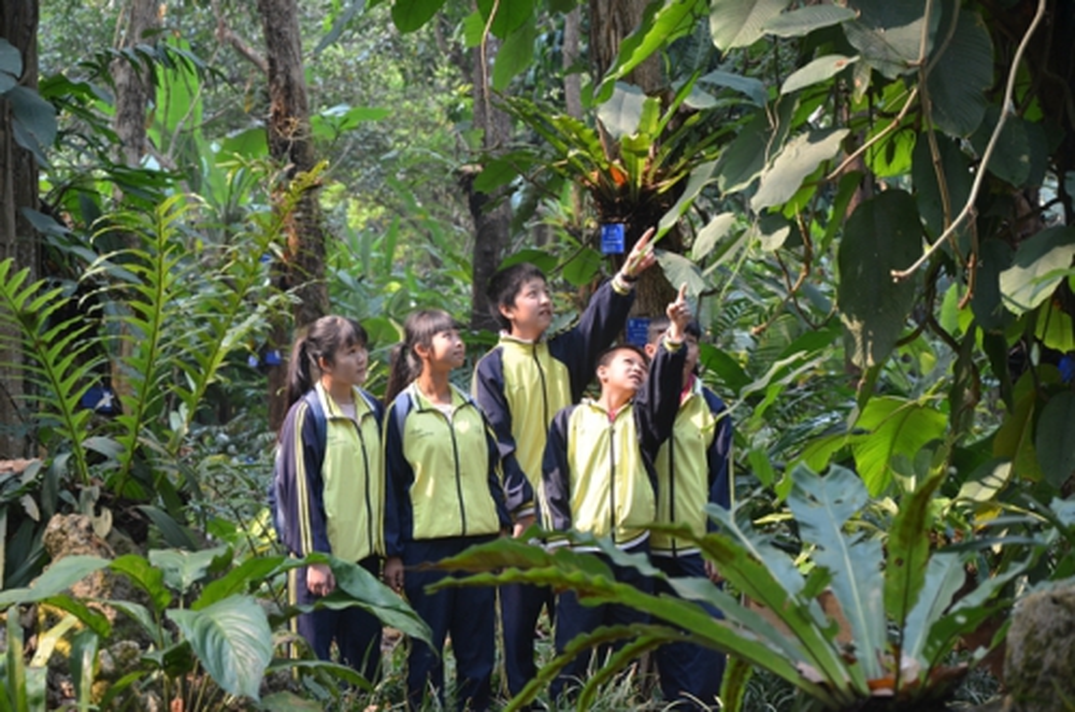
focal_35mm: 120
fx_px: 3575
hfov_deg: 17.1
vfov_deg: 11.4
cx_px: 538
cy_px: 356
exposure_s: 1/125
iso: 400
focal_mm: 80
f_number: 5.3
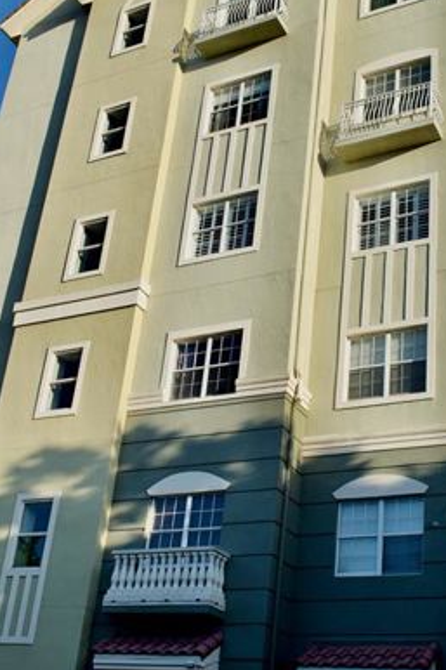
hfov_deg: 26.1
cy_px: 340
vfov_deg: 38.4
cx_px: 250
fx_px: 961
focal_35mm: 52
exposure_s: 1/250
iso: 140
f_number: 8
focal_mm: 25
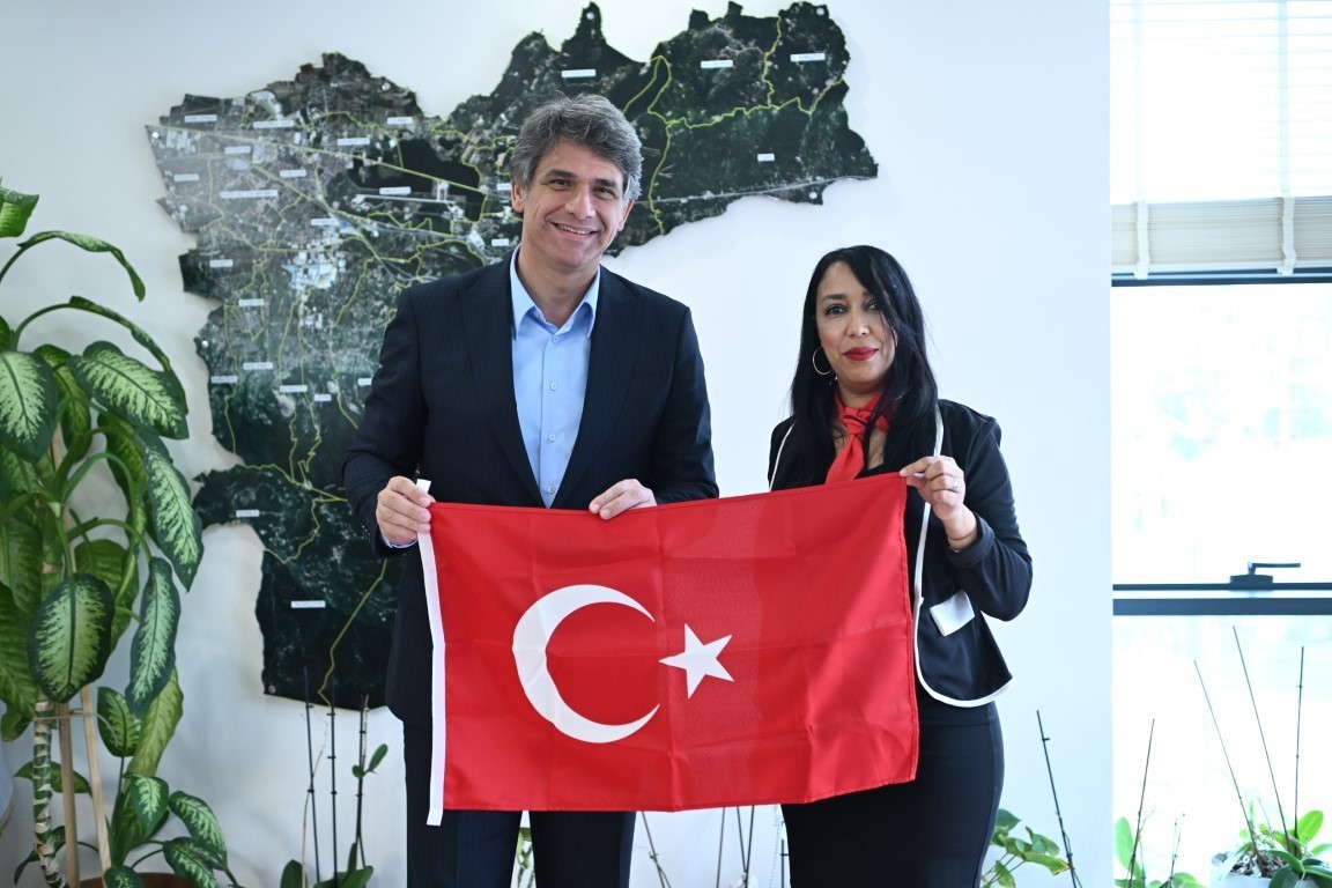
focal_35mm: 46
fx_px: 1702
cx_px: 666
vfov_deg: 29.2
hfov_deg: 42.7
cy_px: 444
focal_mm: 46
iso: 1000
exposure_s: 1/100
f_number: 2.8
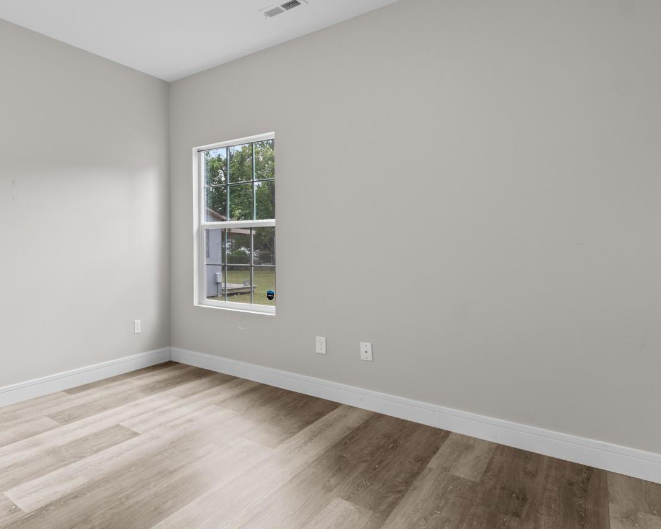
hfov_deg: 73.6
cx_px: 187
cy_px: 239
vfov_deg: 65.4
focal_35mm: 21
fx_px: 411
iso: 100
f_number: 4.5
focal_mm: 10
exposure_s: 1/2
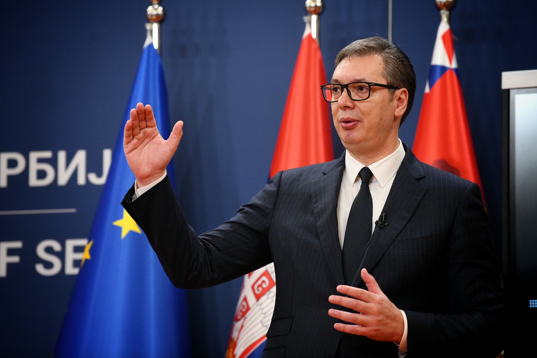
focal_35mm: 200
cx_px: 268
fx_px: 2983
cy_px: 179
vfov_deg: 6.9
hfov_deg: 10.3
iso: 2500
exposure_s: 1/320
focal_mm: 200
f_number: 4
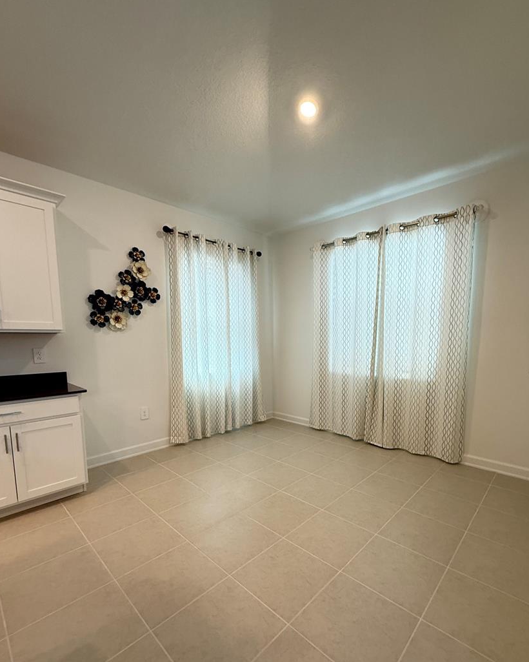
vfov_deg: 92.6
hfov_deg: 80.2
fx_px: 313
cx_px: 284
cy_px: 374
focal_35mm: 16
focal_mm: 2.22
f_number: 2.2
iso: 250
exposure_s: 1/60
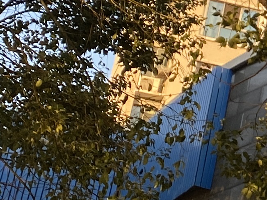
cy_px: -87
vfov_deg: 9.0
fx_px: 1242
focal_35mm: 161
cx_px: 617
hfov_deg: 10.7
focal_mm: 4.25
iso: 32
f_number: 1.8
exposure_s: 1/363
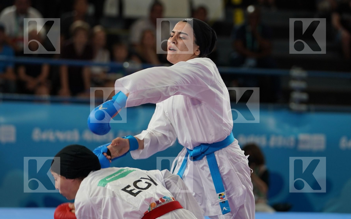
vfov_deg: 6.2
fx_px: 2028
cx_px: 175
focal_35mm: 212
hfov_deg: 9.9
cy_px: 105
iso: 640
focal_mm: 138
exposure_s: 1/500
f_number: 2.8
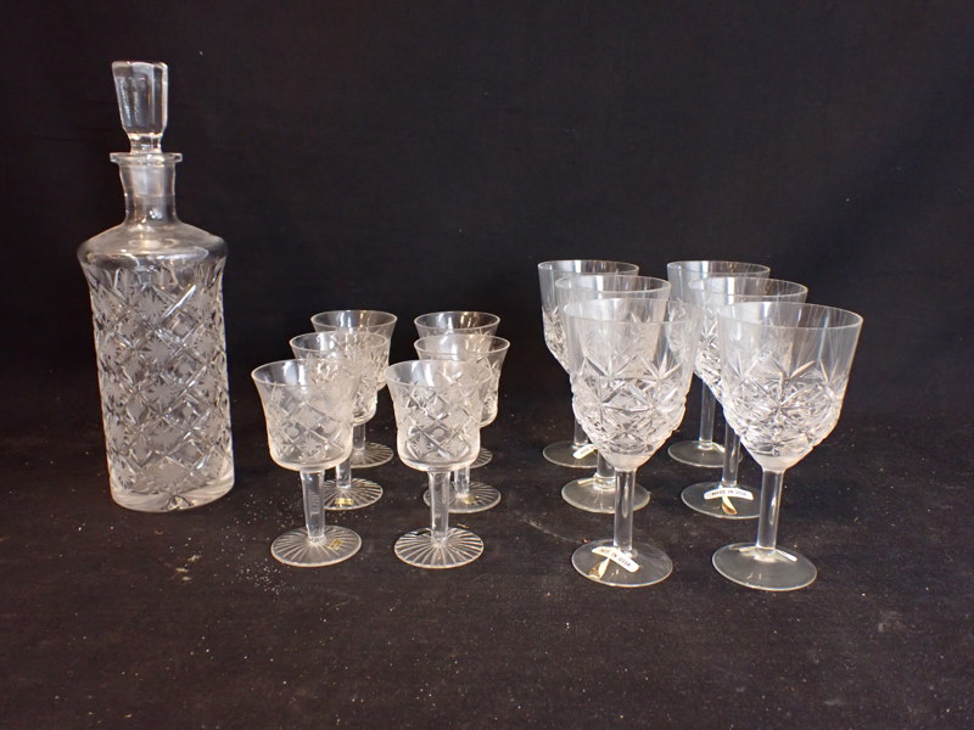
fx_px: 844
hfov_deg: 60.0
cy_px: 365
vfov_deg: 46.8
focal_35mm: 30
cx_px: 487
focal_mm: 5.4
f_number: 2.3
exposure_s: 1/40
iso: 800
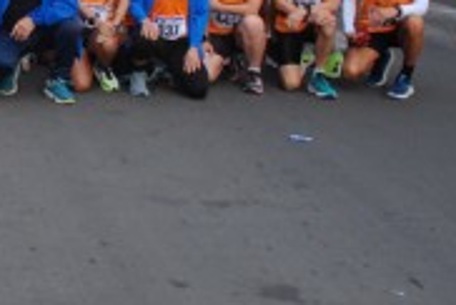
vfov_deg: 13.7
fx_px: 1256
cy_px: -9
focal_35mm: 99
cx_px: -108
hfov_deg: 19.3
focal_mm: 20
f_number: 4.5
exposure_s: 1/1000
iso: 1000
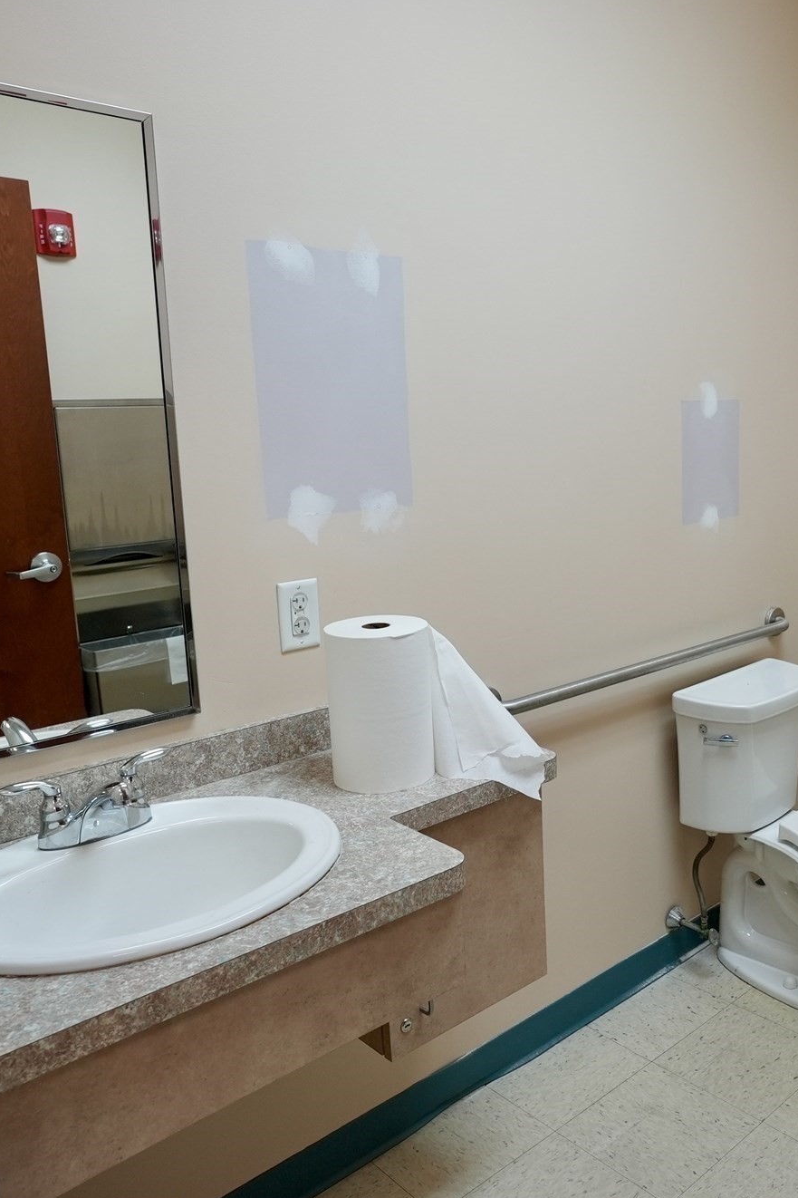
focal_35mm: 31
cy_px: 587
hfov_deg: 40.6
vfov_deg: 60.3
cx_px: 635
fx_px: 1031
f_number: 4.5
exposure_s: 1/160
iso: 800
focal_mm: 20
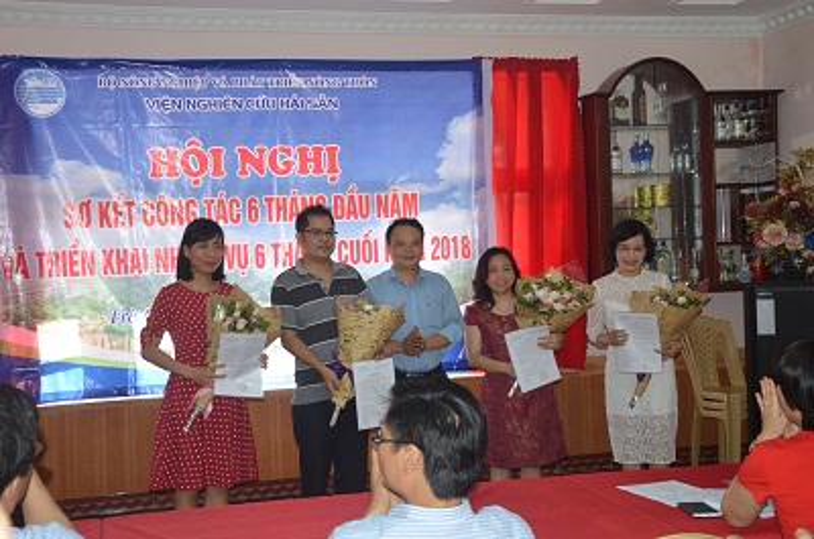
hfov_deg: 39.0
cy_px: 270
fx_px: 1151
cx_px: 407
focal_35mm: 51
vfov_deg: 26.4
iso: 400
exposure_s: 1/60
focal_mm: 34
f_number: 4.2
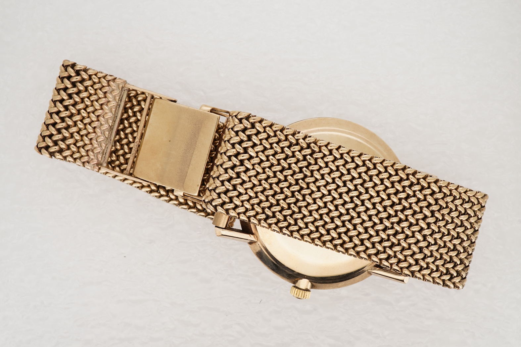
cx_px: 260
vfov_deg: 29.9
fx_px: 651
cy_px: 174
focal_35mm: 45
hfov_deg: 43.6
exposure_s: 1/160
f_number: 22
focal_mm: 30
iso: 160
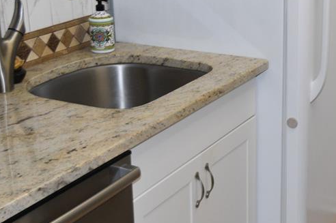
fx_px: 699
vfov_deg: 18.1
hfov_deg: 26.7
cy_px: 93
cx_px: 246
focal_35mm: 75
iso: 800
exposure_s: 1/100
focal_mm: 24
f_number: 5
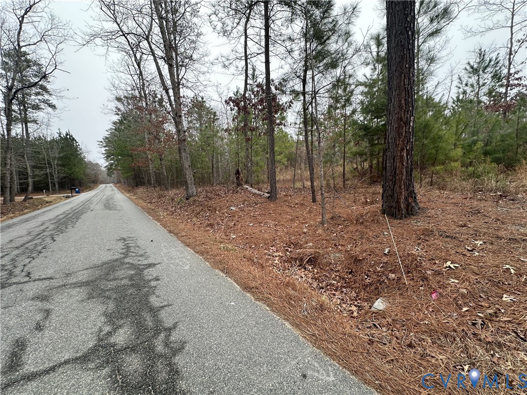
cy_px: 198
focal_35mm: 14
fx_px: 213
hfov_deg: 102.1
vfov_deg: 85.7
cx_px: 264
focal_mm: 2.22
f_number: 2.2
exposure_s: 1/99
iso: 40
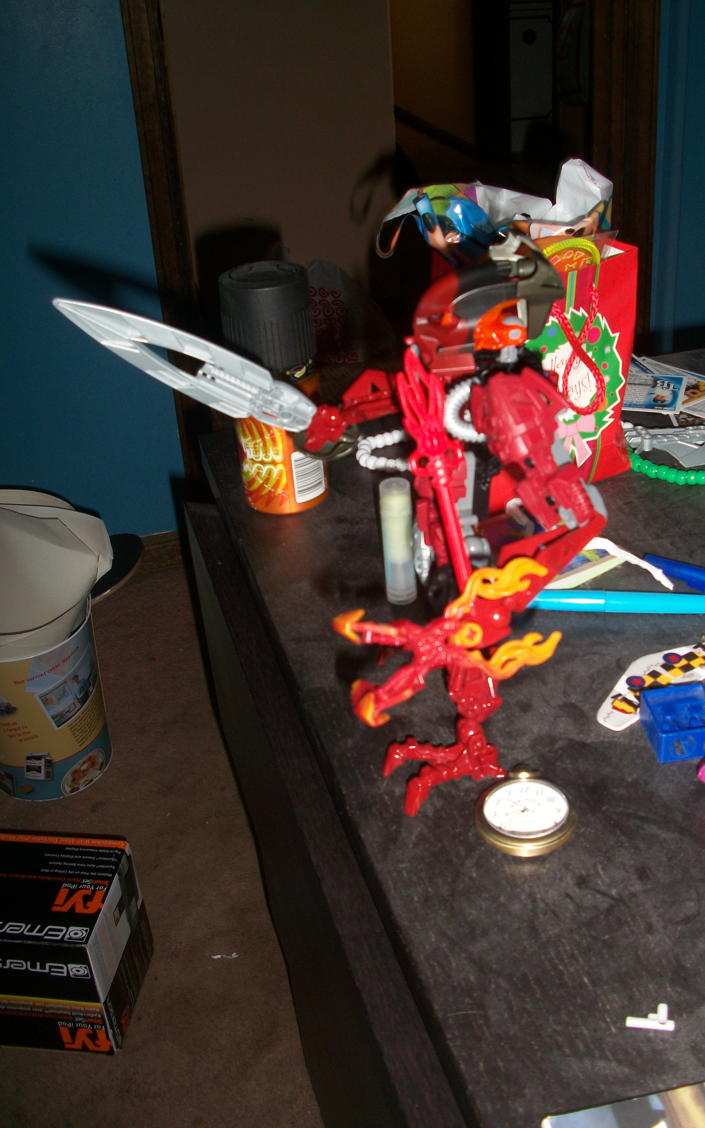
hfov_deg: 33.5
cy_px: 573
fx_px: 1168
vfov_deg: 51.5
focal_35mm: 38
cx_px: 426
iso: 80
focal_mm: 6.3
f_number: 3.1
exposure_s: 1/60
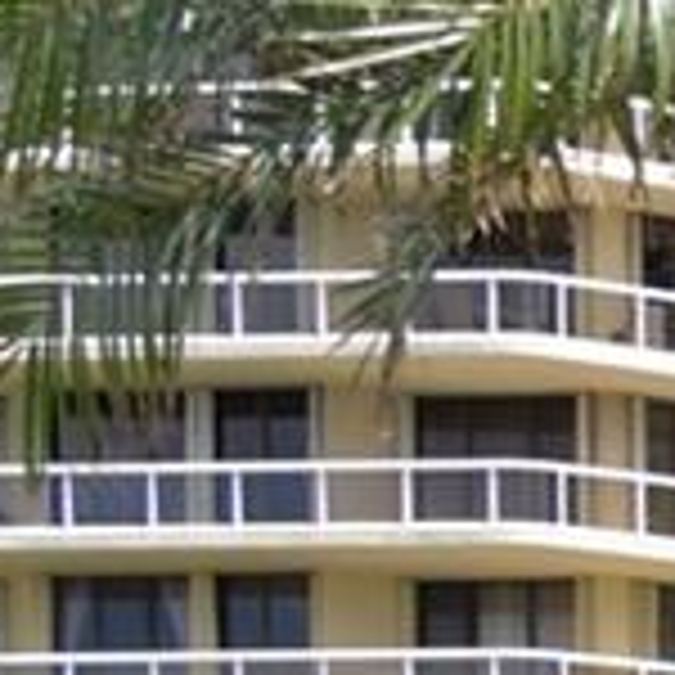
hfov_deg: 5.4
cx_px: 3352
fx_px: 5582
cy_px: 1717
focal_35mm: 253
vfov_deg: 6.5
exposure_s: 1/250
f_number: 8
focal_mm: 28
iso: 160
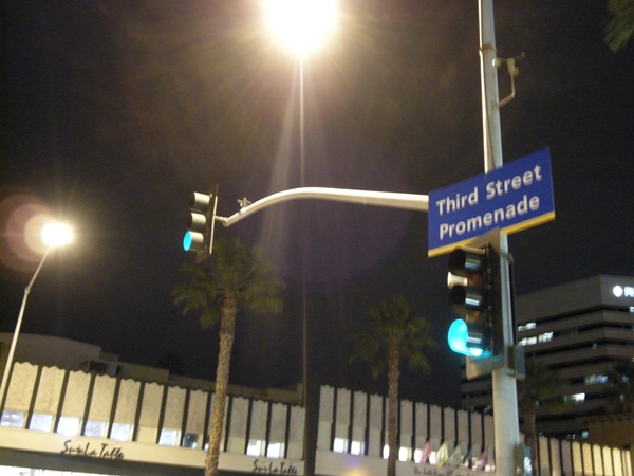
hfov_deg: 50.1
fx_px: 678
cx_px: 317
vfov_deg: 38.7
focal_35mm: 37
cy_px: 238
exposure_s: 1/2.1
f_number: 2.8
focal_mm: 7.9
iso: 800
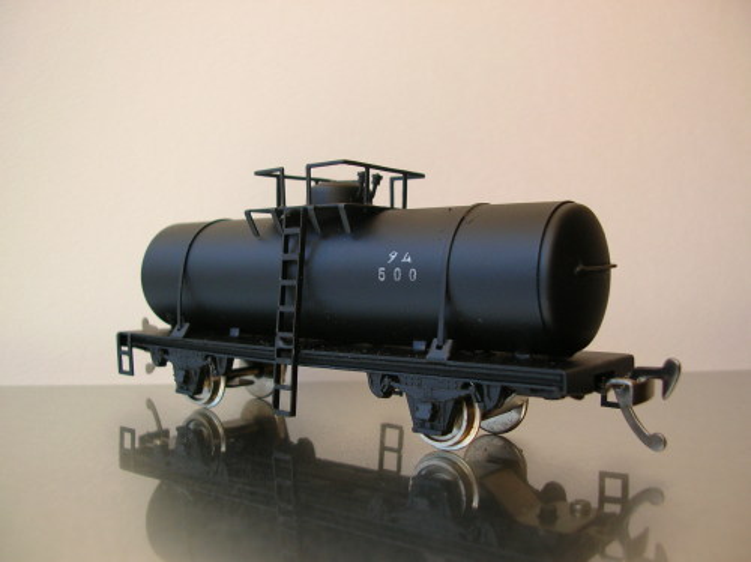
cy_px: 281
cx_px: 376
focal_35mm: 35
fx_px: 759
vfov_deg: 40.6
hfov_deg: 52.7
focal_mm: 5.8
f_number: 2.8
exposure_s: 1/36.1
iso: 50
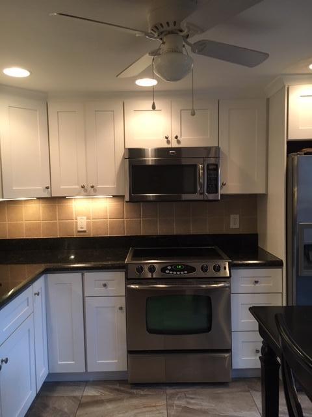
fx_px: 349
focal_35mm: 29
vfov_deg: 61.7
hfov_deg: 48.2
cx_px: 156
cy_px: 208
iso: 160
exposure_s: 1/30
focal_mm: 4.15
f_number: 2.2
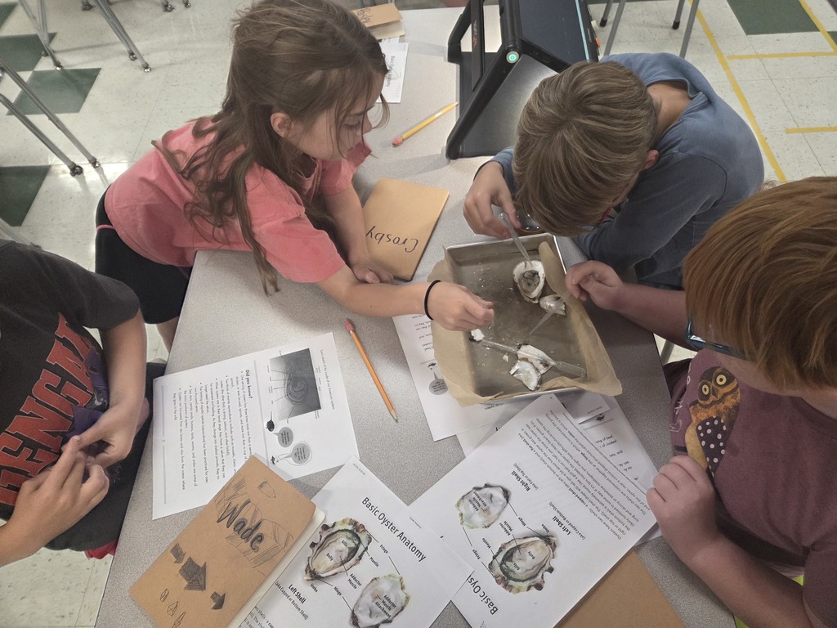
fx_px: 556
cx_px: 418
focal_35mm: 23
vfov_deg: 58.9
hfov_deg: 73.9
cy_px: 314
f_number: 1.8
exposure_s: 1/120
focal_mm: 5.4
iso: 500
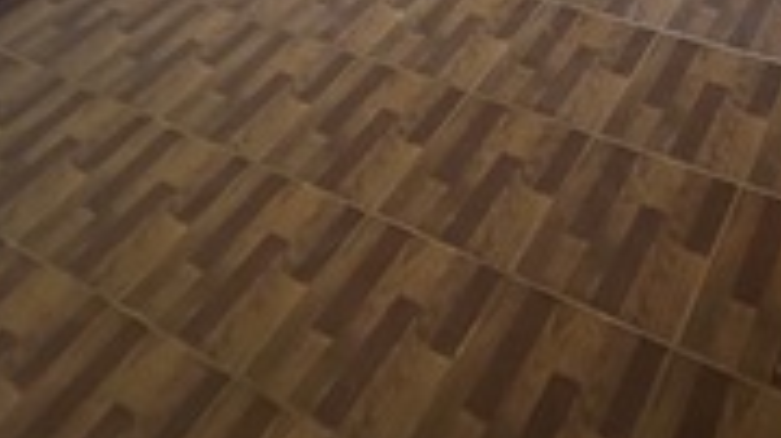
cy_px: -124
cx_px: 657
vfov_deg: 27.6
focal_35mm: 36
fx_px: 745
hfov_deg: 50.8
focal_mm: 1.57
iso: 640
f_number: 1.8
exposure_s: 1/60
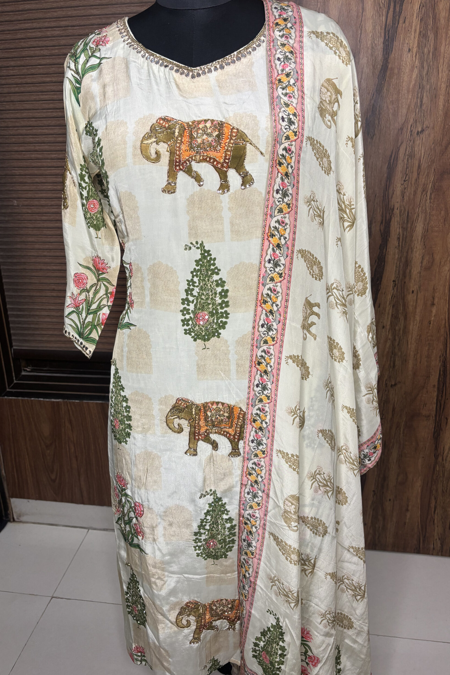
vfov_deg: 65.5
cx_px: 215
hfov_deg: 46.4
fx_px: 525
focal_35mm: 28
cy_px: 348
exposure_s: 1/100
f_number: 1.6
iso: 100
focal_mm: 5.96
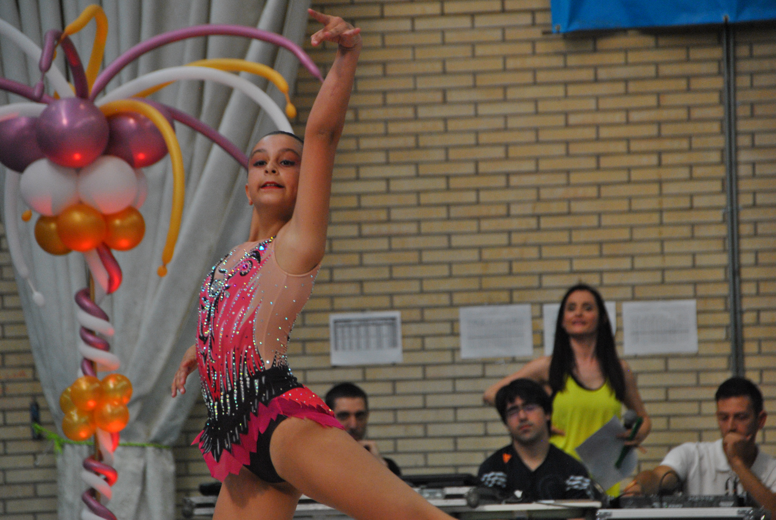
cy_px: 260
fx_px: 6474
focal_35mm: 300
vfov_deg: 4.6
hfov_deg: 6.9
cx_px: 388
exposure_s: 1/200
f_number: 6.3
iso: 800
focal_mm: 200
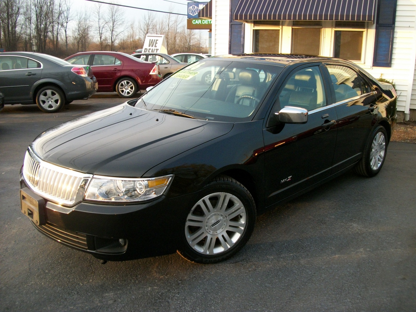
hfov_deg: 56.8
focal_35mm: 32
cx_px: 208
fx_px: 385
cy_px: 156
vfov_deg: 44.2
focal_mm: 5.7
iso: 172
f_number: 2.9
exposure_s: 1/125
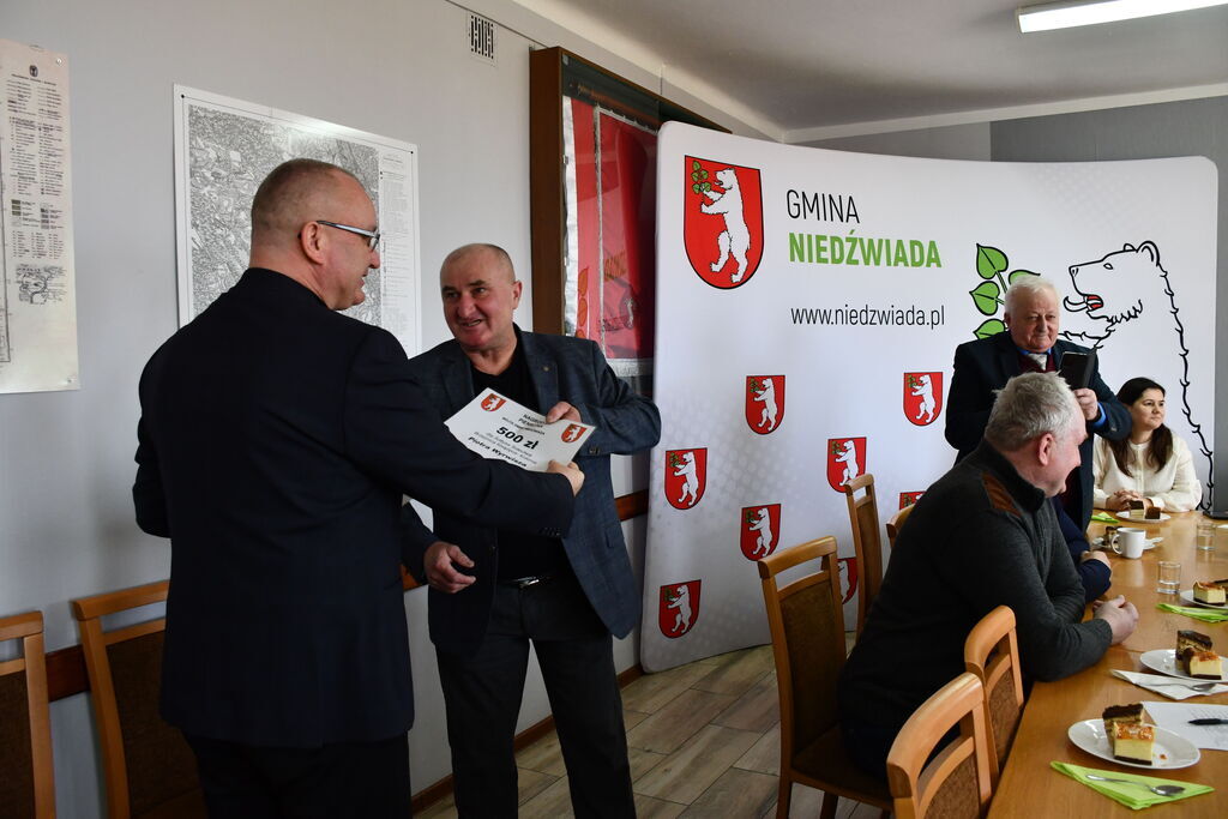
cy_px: 410
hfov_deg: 67.4
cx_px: 614
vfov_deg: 47.9
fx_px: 921
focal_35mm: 27
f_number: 5.6
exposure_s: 1/125
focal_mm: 18
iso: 1000
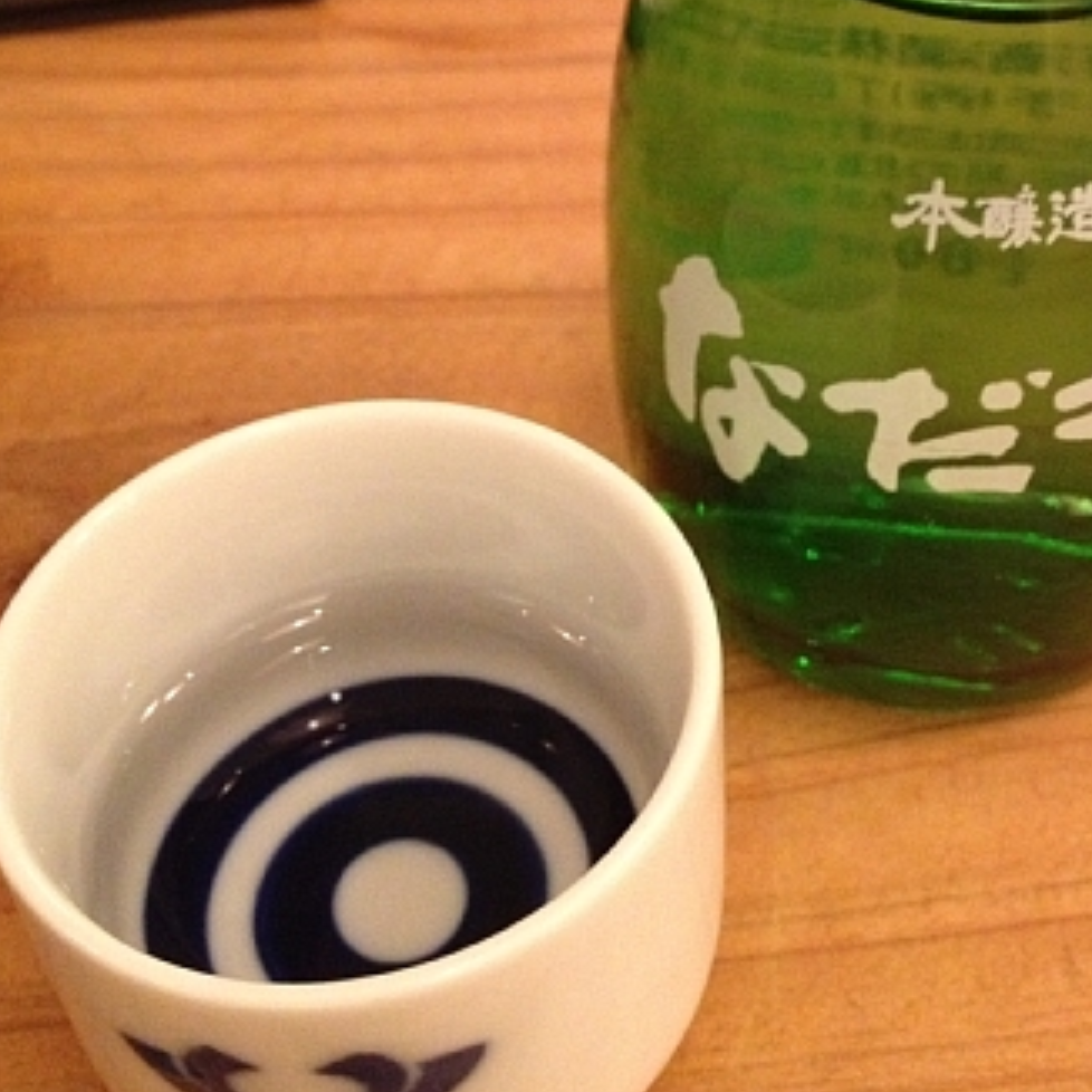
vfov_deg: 29.7
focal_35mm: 57
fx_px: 2034
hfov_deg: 29.9
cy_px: 318
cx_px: 713
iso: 400
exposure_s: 1/15
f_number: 2.4
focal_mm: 4.28
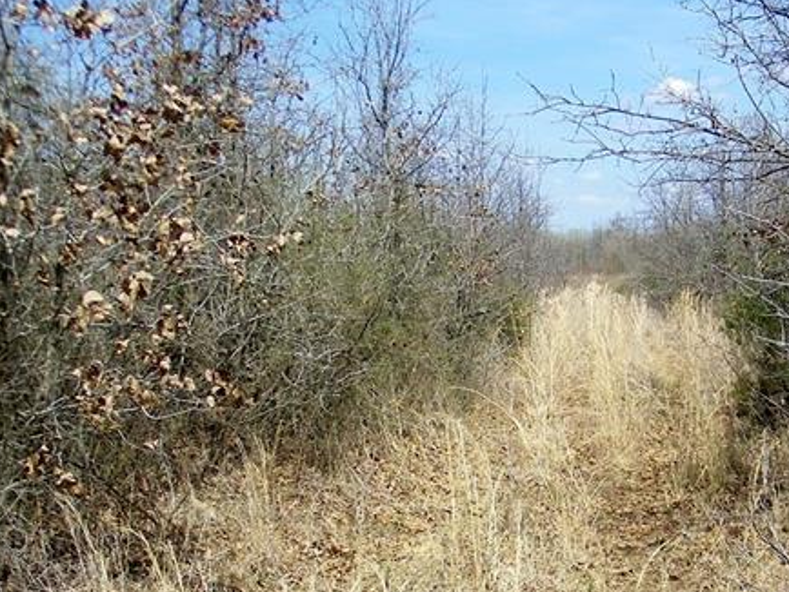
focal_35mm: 66
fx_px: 1505
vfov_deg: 22.1
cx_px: 594
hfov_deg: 28.9
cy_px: 447
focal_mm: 5
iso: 80
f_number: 7
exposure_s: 1/250
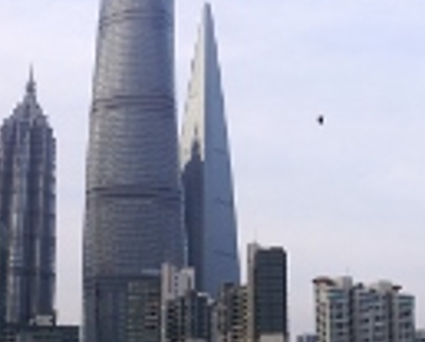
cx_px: 389
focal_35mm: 87
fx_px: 1098
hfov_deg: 21.4
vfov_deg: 17.7
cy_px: 127
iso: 100
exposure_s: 1/100
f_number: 7.1
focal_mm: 20
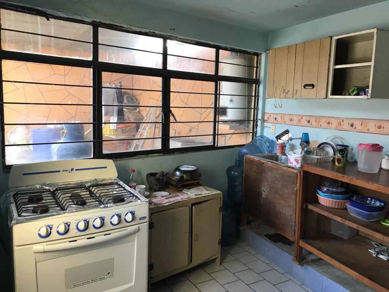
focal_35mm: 28
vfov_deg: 49.7
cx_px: 194
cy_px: 146
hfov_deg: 63.4
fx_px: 315
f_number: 1.8
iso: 25
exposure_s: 1/30
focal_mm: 3.99
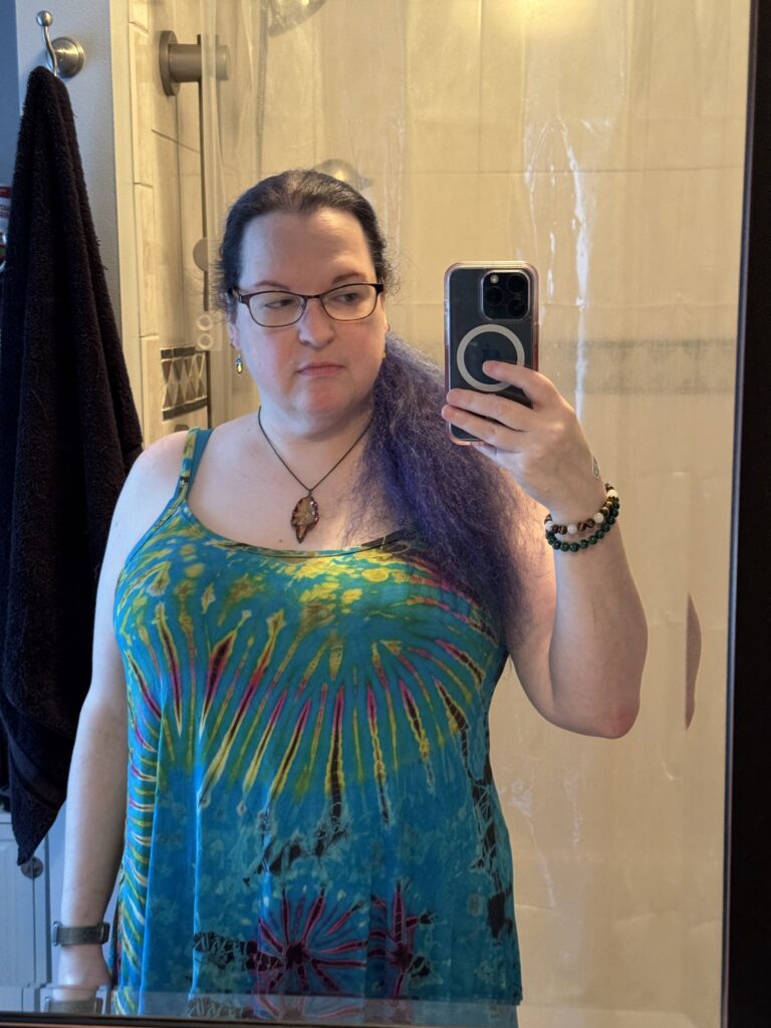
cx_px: 386
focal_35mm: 48
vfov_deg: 39.7
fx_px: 1425
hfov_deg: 30.3
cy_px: 514
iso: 500
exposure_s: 1/40
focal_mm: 6.76
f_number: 1.78
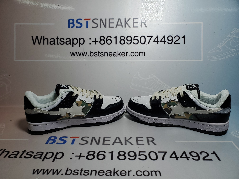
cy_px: 90
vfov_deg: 53.1
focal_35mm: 26
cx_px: 120
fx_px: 180
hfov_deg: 67.3
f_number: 2.4
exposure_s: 1/487
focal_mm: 4.3
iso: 50
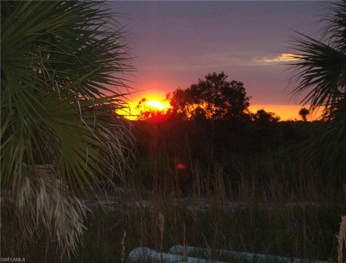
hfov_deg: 18.0
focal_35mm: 109
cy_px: 132
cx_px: 173
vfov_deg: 13.7
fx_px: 1095
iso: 200
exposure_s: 1/125
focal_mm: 18
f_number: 4.8
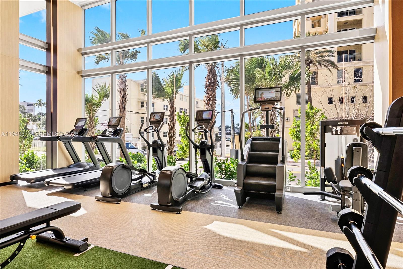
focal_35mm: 21
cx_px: 202
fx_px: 235
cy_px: 134
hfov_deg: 81.2
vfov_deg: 59.5
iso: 400
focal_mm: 14
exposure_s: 1/80
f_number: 8
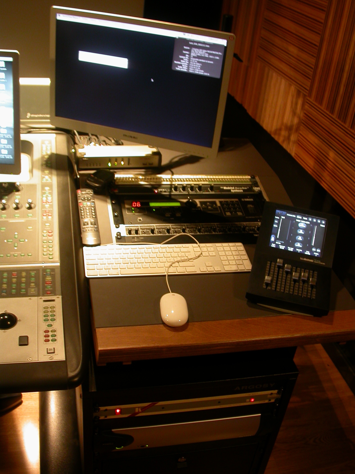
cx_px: 178
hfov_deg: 37.7
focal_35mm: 38
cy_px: 237
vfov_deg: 49.0
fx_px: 520
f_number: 2.6
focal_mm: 7.85
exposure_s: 1/4
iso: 106
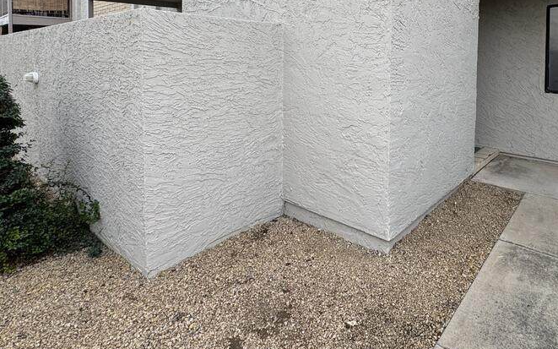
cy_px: 77
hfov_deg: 75.7
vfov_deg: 50.2
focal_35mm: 23
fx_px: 350
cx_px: 350
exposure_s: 1/501
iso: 40
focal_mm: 2.22
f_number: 2.2
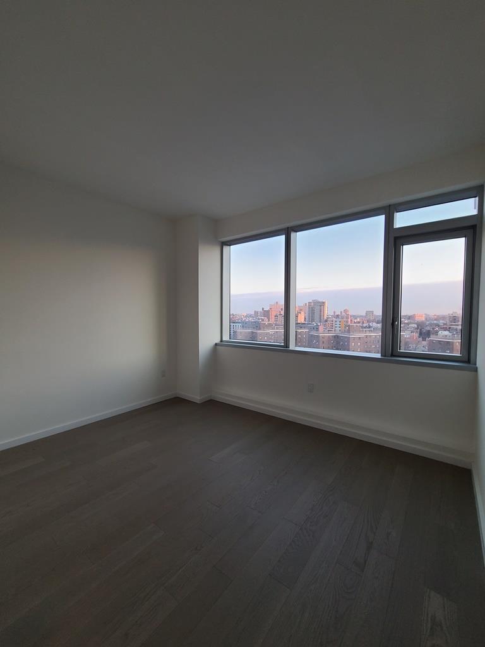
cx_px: 242
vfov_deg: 106.2
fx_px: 243
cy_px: 324
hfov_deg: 89.9
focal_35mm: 13
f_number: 2.2
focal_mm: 2.2
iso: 160
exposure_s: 1/59
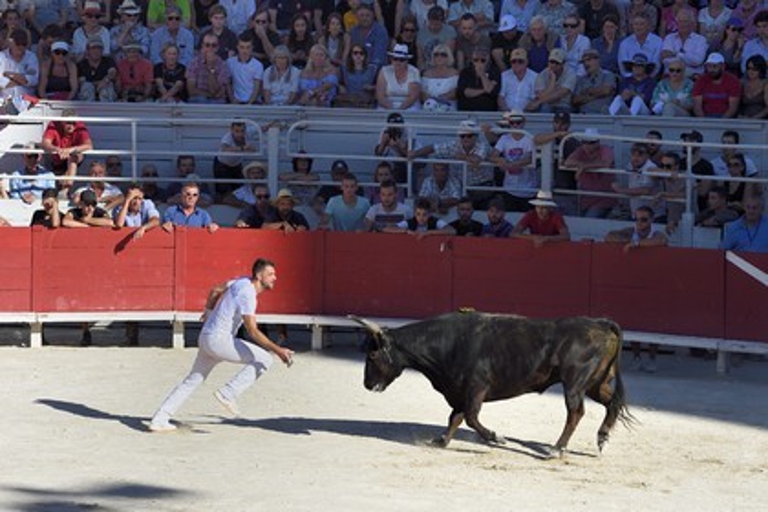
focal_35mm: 200
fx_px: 4266
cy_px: 256
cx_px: 384
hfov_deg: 10.3
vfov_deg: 6.9
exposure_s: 1/1250
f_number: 8
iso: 400
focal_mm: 200
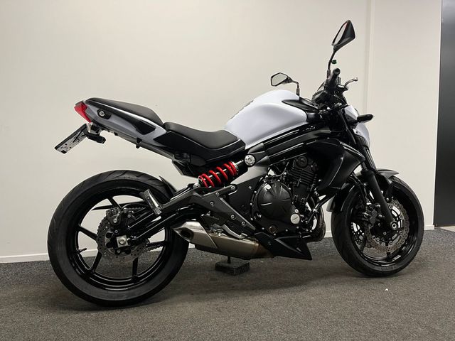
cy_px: 170
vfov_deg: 53.1
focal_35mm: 26
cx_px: 228
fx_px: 342
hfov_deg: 67.3
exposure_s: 1/50
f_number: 1.6
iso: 80
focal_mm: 5.1
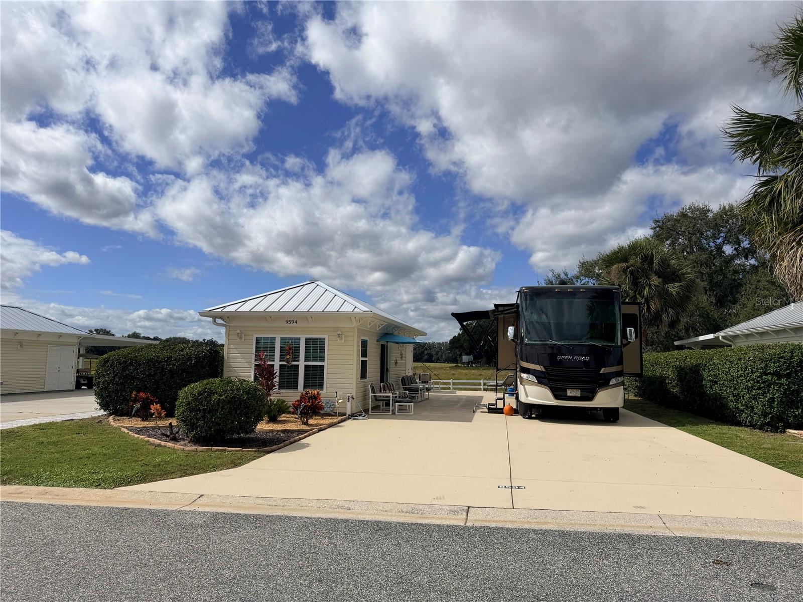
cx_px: 402
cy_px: 301
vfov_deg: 56.8
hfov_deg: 71.6
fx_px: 557
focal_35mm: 24
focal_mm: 6.76
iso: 80
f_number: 1.78
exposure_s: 1/11905
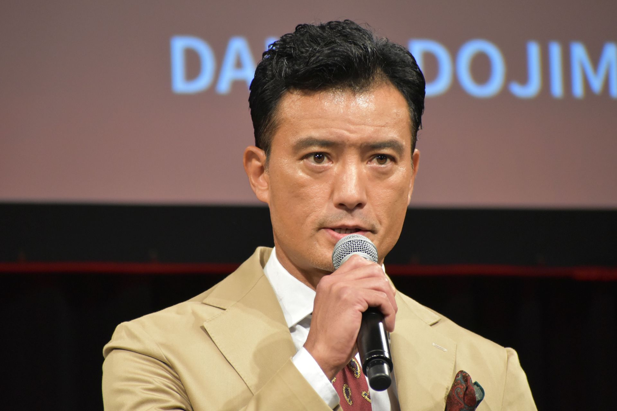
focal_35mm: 420
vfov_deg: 3.3
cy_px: 206
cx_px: 308
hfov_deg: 4.9
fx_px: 7198
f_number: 6.3
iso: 2200
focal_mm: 280
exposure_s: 1/125
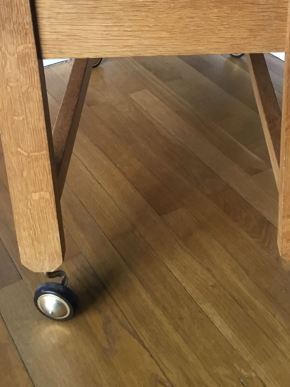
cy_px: 39
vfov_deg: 31.7
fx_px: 648
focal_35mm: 58
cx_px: 183
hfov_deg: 25.1
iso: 80
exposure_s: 1/33
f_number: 2.4
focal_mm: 3.3
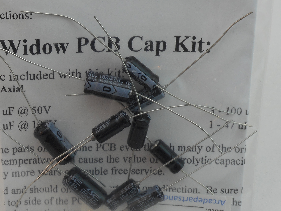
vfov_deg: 13.4
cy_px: 49
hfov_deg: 17.9
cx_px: 108
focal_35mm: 110
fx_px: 893
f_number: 4.9
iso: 80
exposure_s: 1/30
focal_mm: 9.1
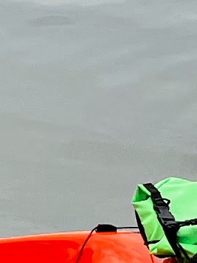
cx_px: -296
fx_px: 2263
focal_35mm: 298
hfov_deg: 4.8
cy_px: -137
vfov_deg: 6.6
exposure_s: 1/281
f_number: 1.8
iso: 32
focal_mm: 3.99
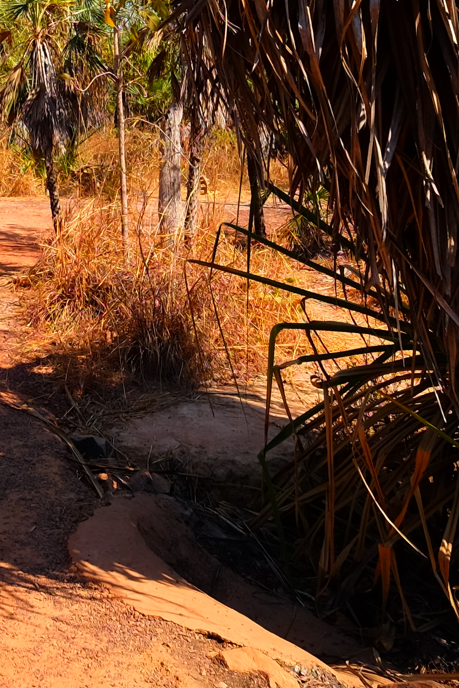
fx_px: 994
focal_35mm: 52
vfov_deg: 34.5
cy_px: -9
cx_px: -106
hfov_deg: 23.5
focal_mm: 10
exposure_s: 1/420
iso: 200
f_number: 6.4
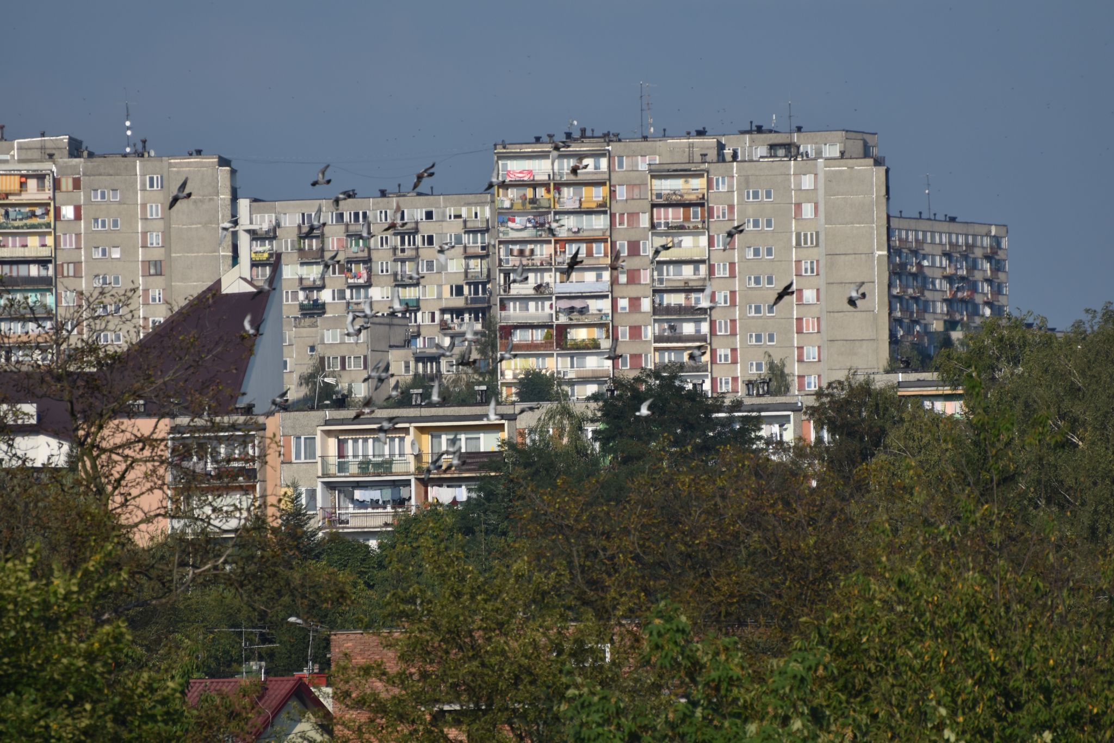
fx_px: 13923
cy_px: 372
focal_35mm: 450
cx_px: 557
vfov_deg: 3.1
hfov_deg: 4.6
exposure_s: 1/1000
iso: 100
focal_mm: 300
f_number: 5.6
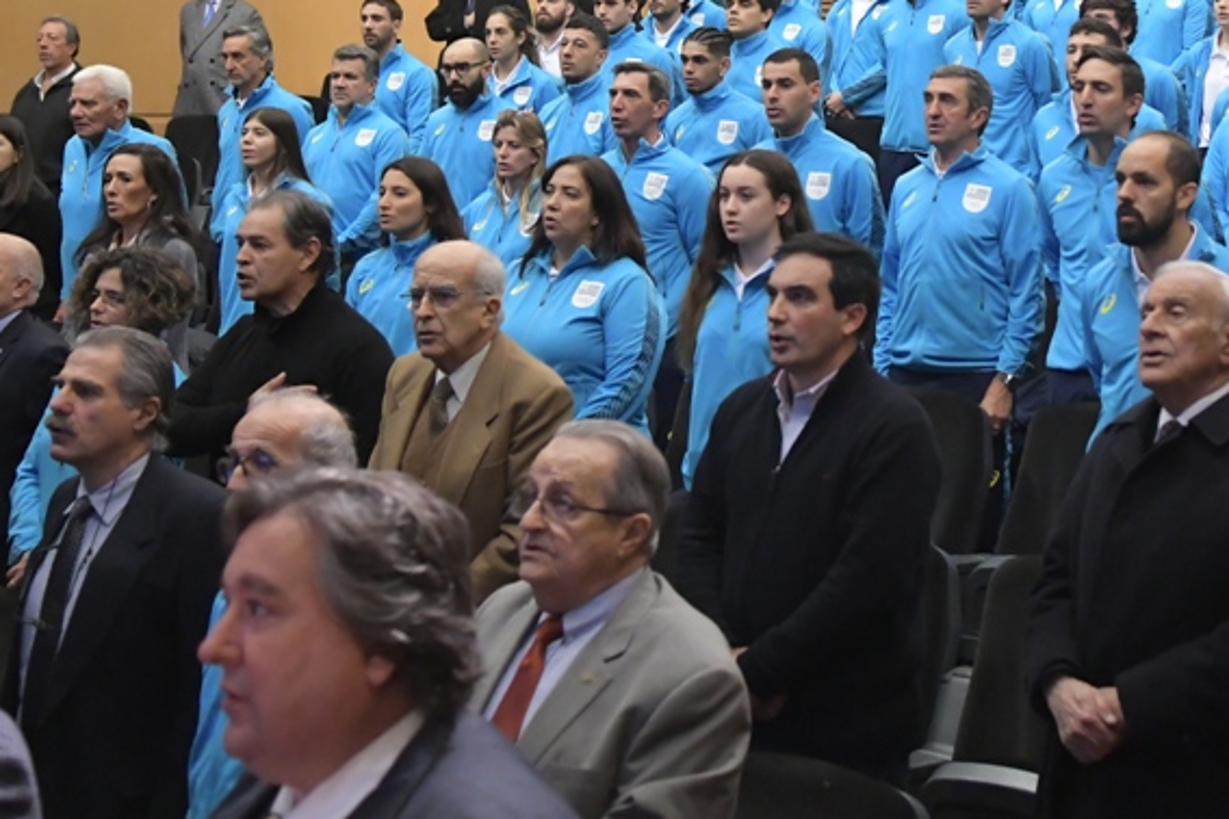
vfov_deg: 20.6
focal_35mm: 65
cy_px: 138
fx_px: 2219
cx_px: 947
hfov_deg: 30.4
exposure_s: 1/160
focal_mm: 24
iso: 5000
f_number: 3.5
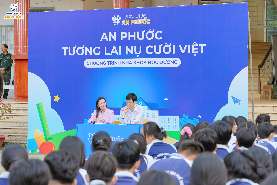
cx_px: 138
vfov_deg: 13.0
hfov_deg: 19.5
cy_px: 92
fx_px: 808
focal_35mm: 105
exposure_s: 1/125
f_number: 4
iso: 100
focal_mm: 70
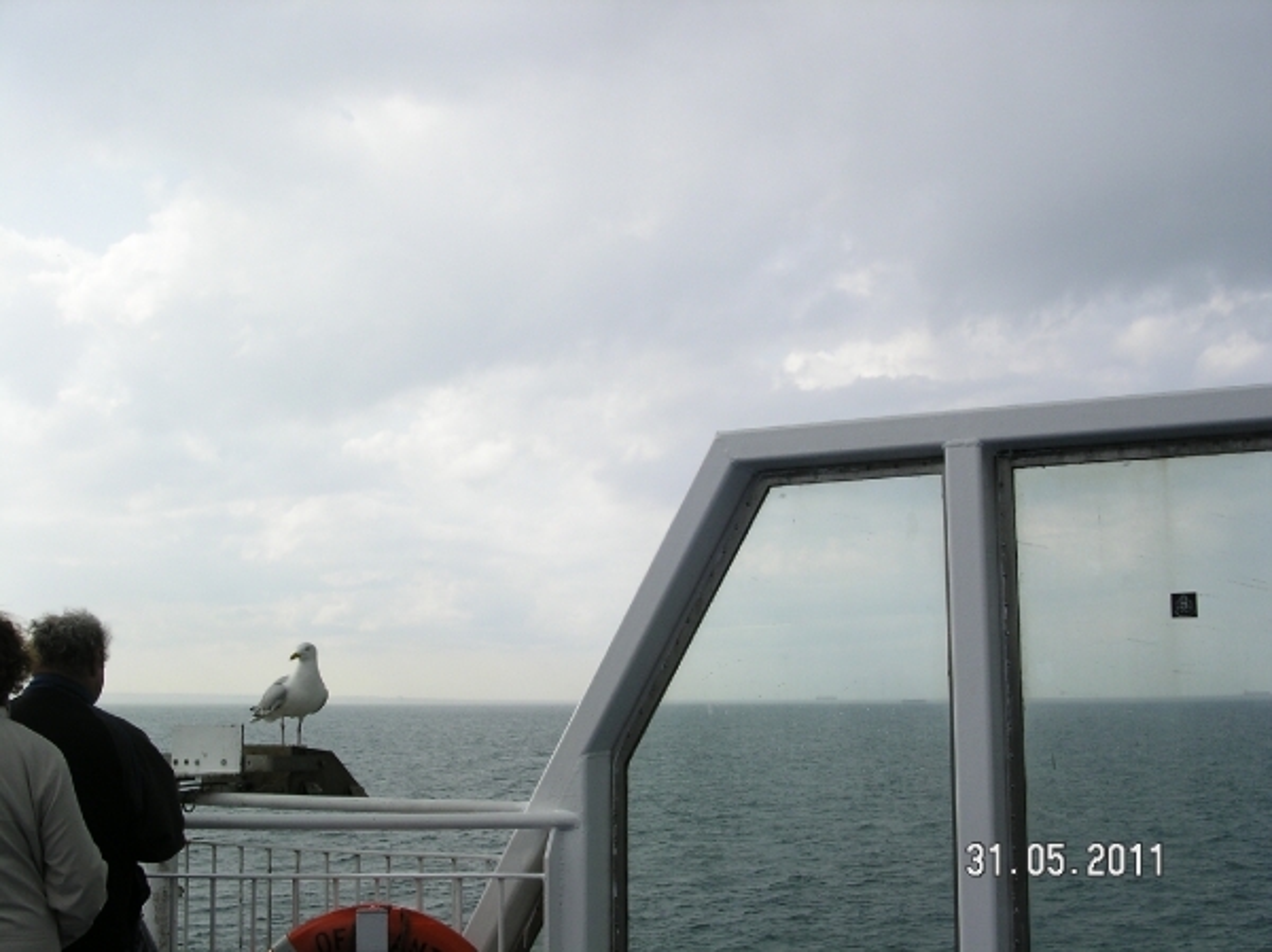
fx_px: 1395
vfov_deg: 37.7
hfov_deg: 49.0
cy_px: 476
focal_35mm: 38
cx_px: 636
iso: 100
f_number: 5.6
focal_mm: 7.8
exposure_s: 1/350
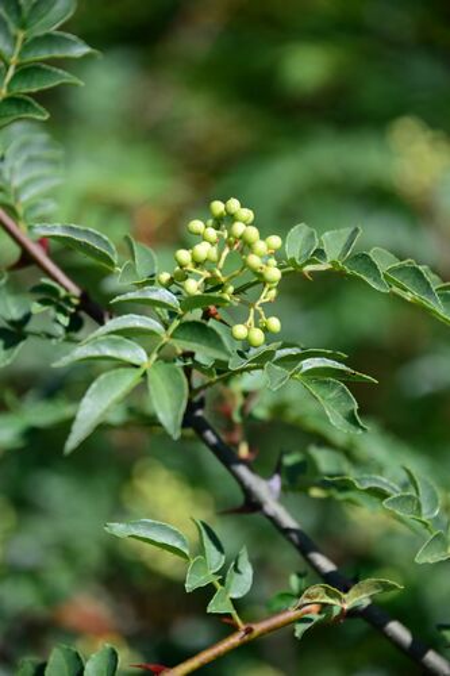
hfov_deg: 4.6
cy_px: 338
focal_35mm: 300
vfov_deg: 6.9
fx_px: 5628
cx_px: 225
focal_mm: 300
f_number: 5.6
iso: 160
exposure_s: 1/400
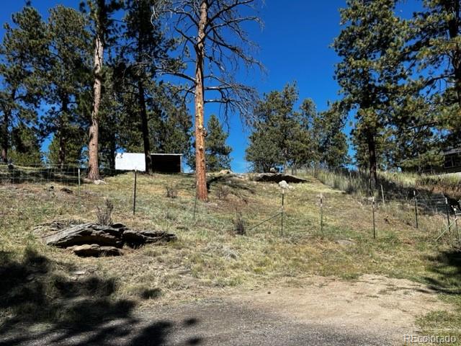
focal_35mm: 26
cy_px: 173
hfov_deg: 67.3
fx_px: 346
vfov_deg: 53.1
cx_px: 230
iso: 50
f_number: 1.6
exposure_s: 1/2688
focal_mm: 5.1
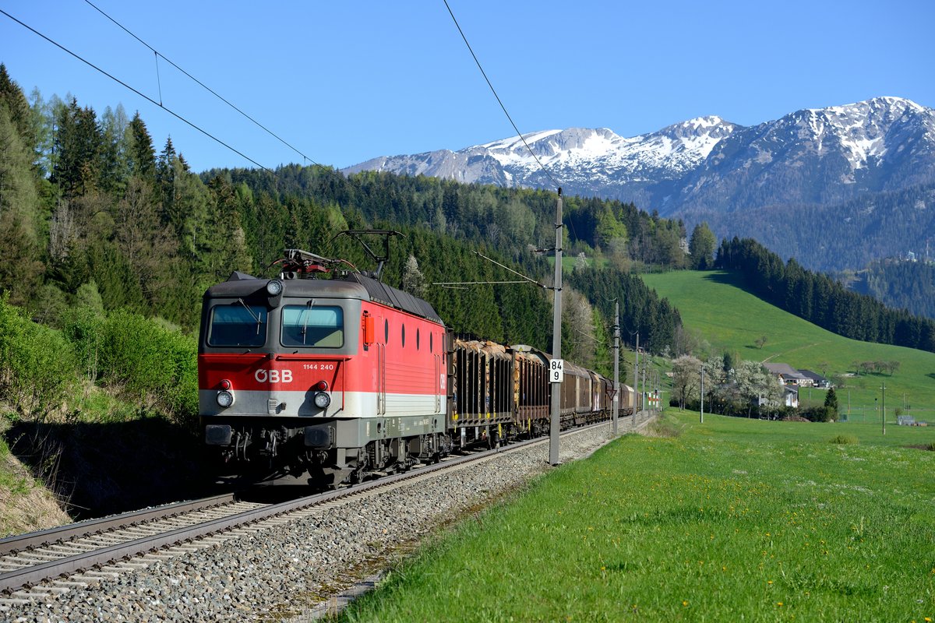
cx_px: 468
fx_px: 2078
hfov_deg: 25.4
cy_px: 312
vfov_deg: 17.1
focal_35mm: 80
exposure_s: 1/1600
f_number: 5.6
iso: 250
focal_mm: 80
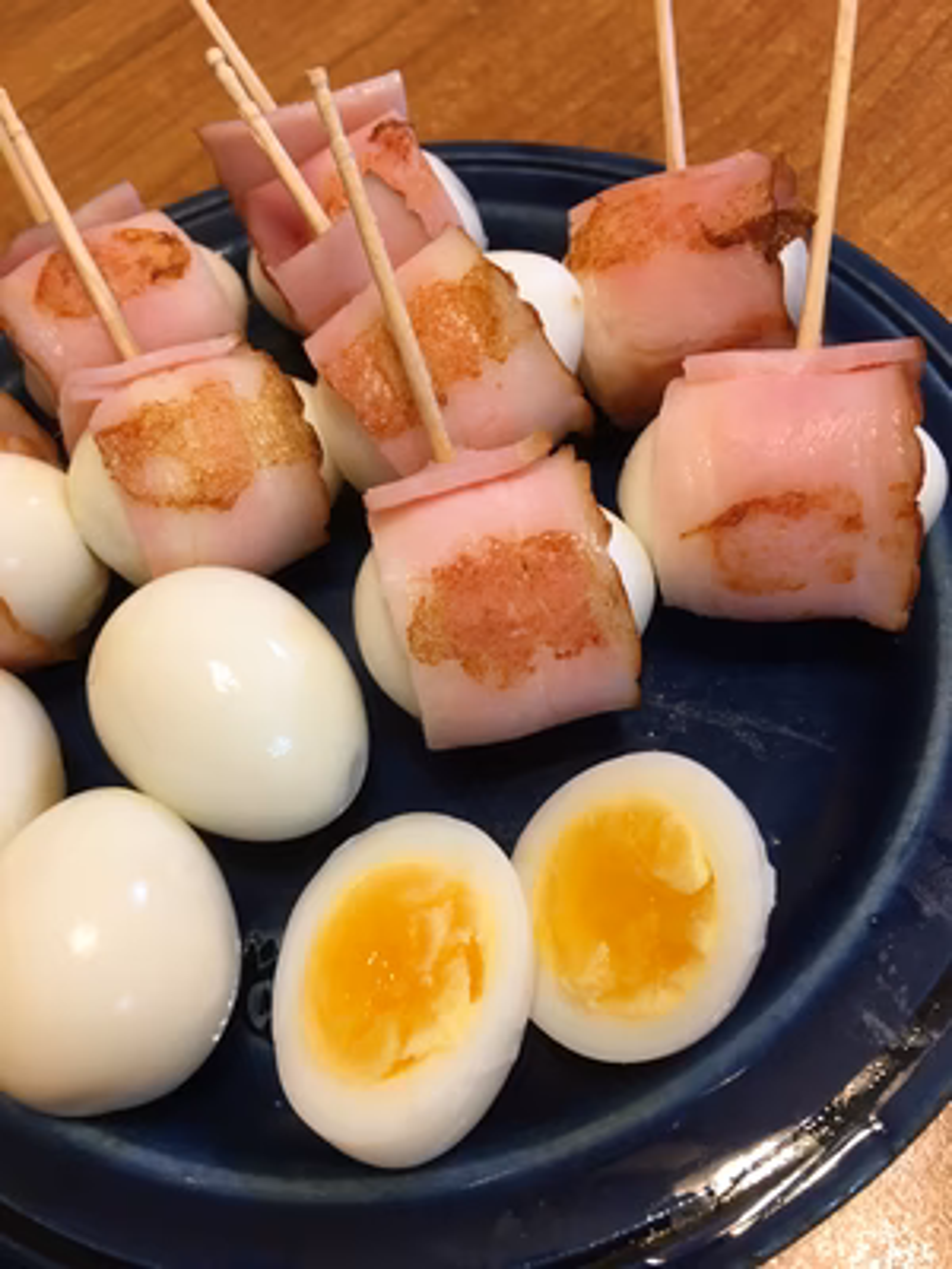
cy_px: 634
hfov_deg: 48.2
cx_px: 476
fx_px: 1063
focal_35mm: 29
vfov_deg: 61.7
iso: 64
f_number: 2.2
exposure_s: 1/30
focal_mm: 4.15
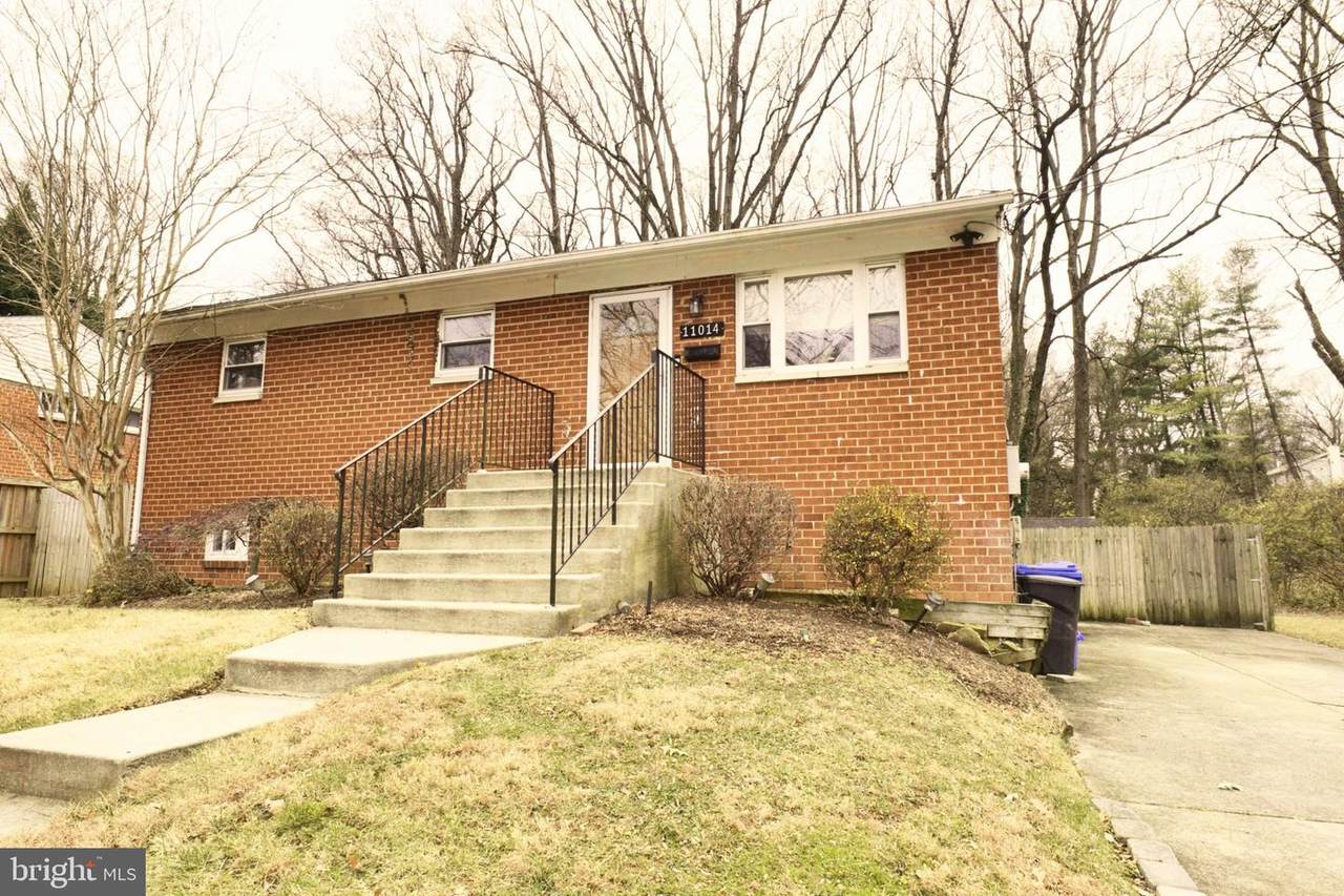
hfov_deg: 84.0
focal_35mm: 20
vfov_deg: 61.9
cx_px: 672
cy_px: 448
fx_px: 747
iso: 800
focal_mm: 20
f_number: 8
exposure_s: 1/125
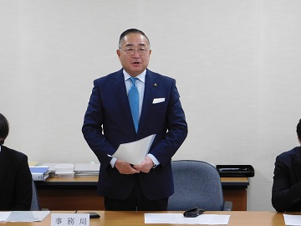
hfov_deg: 24.4
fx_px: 696
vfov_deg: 18.4
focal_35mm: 80
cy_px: 113
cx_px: 150
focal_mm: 14.3
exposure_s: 1/30
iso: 280
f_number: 4.6
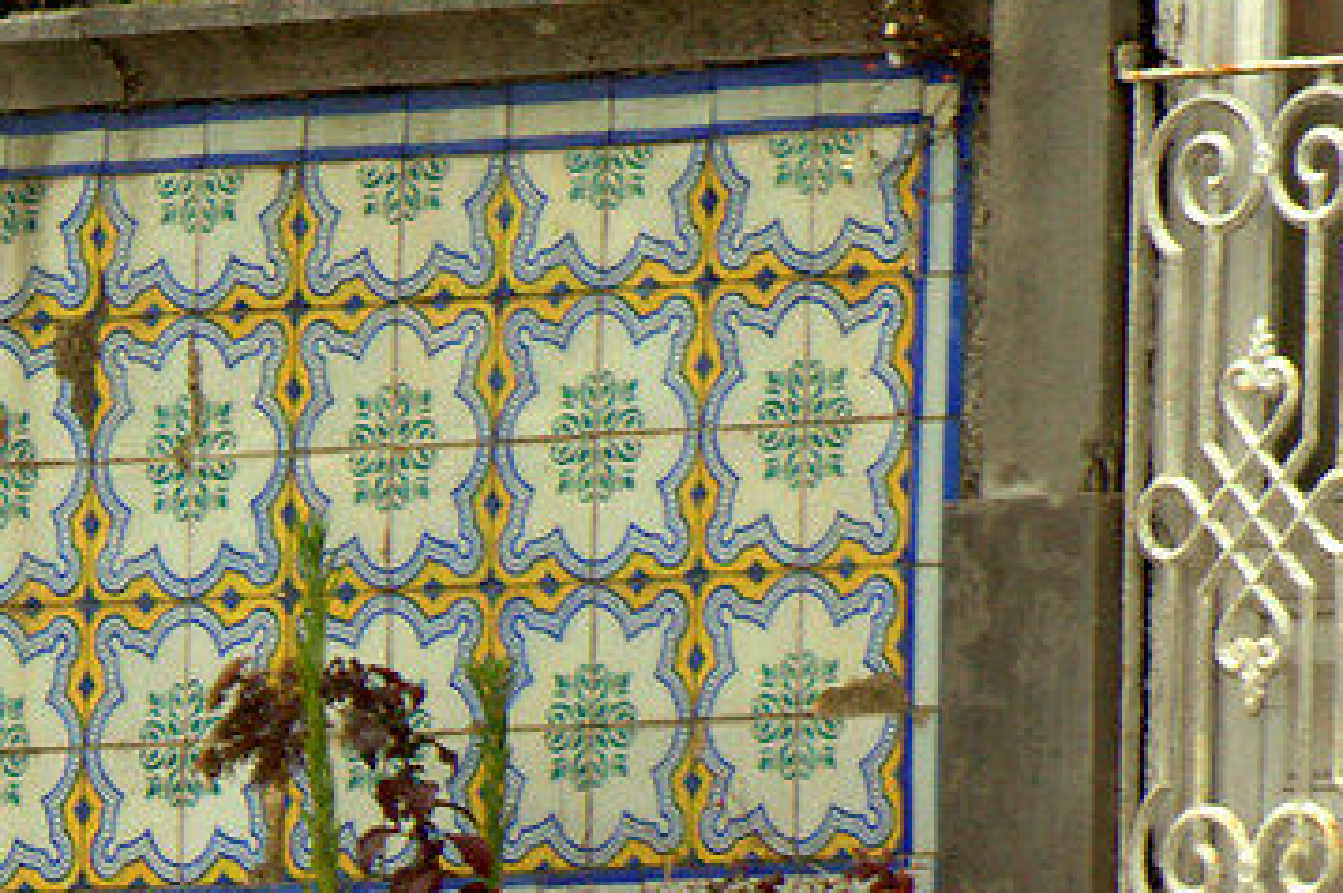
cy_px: 961
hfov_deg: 2.0
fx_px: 38985
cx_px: -2405
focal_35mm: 1046
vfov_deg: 1.3
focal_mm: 161
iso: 100
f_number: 7.1
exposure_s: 1/400
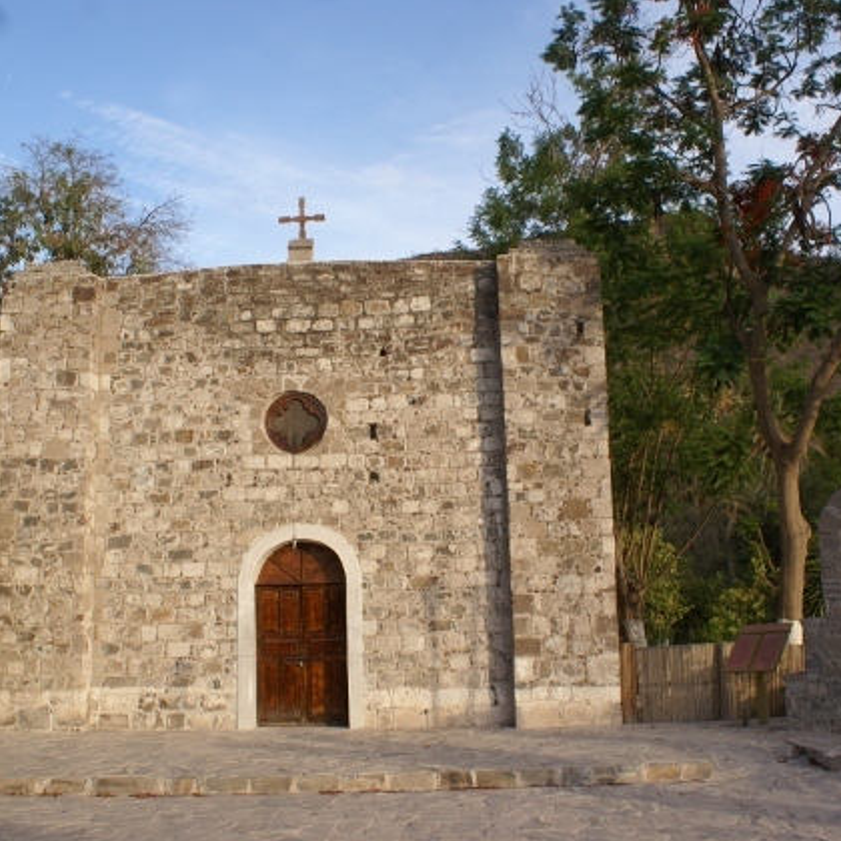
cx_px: 431
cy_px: 423
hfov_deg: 47.2
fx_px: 962
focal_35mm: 35
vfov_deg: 47.2
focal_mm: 18
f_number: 9
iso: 100
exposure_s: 1/80
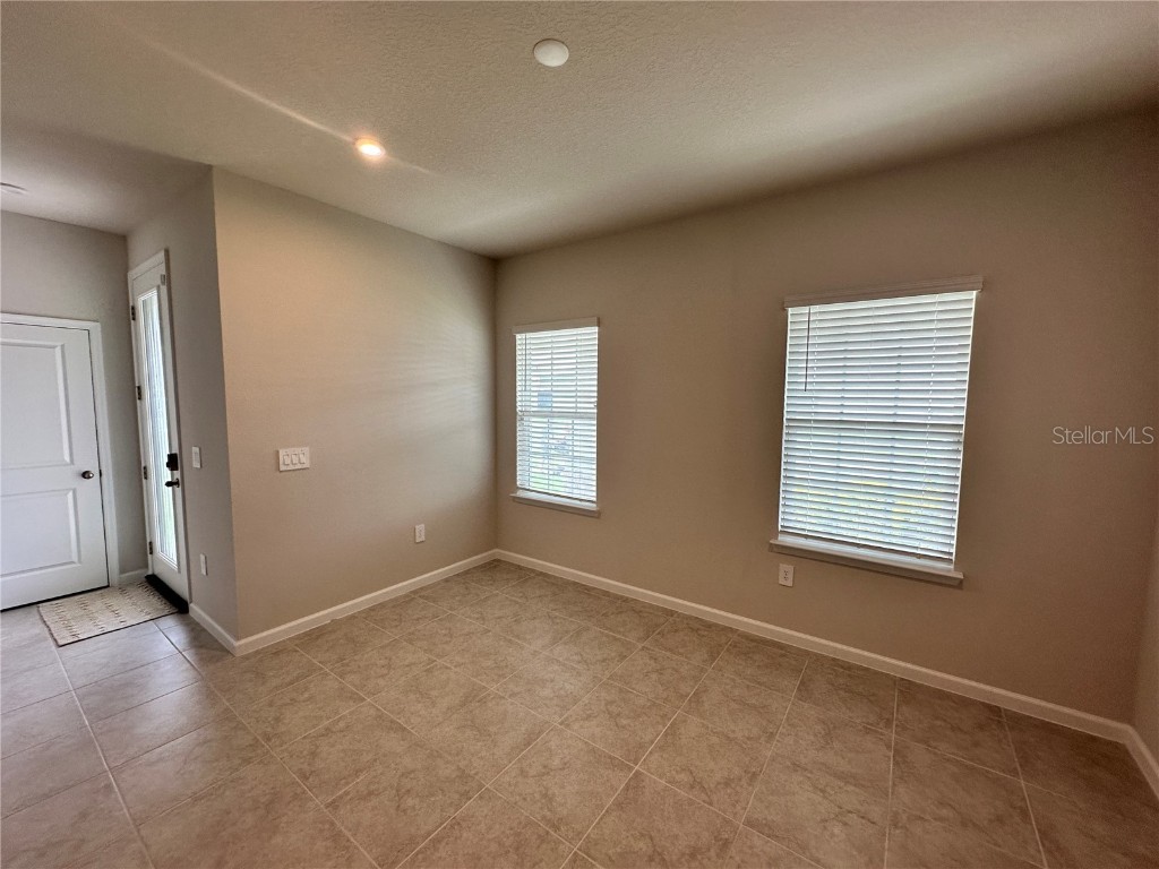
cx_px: 580
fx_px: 469
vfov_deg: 85.7
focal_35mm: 14
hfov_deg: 102.1
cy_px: 434
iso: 100
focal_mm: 2.22
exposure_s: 1/120
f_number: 2.2
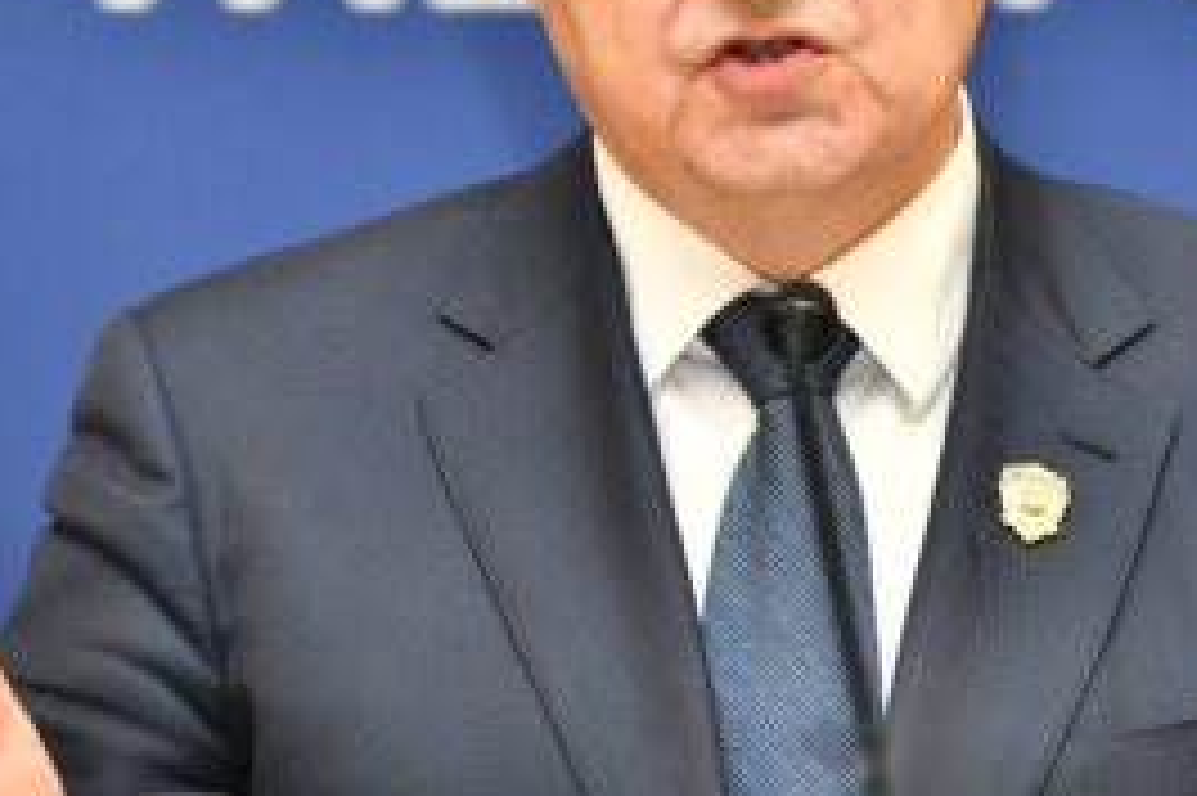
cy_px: 106
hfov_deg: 5.5
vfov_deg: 3.6
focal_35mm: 376
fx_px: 12494
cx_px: 796
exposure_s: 1/250
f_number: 5.6
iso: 2500
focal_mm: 200
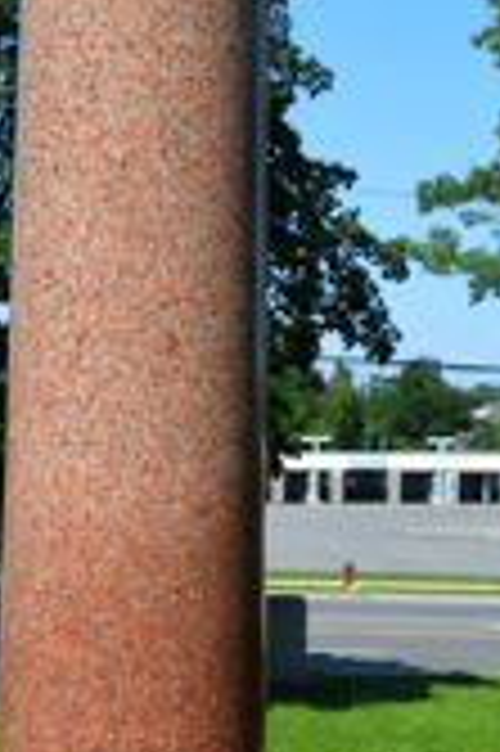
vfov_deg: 21.8
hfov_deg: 15.3
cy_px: 797
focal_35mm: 89
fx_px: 1858
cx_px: 140
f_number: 8
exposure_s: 1/250
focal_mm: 18
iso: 100
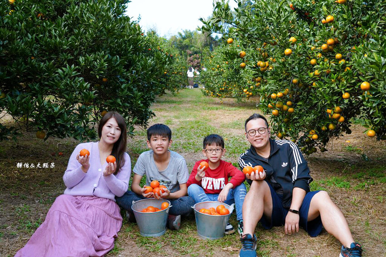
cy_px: 128
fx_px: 418
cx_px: 193
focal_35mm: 39
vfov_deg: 34.2
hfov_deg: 49.6
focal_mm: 39
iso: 320
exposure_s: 1/125
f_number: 7.1
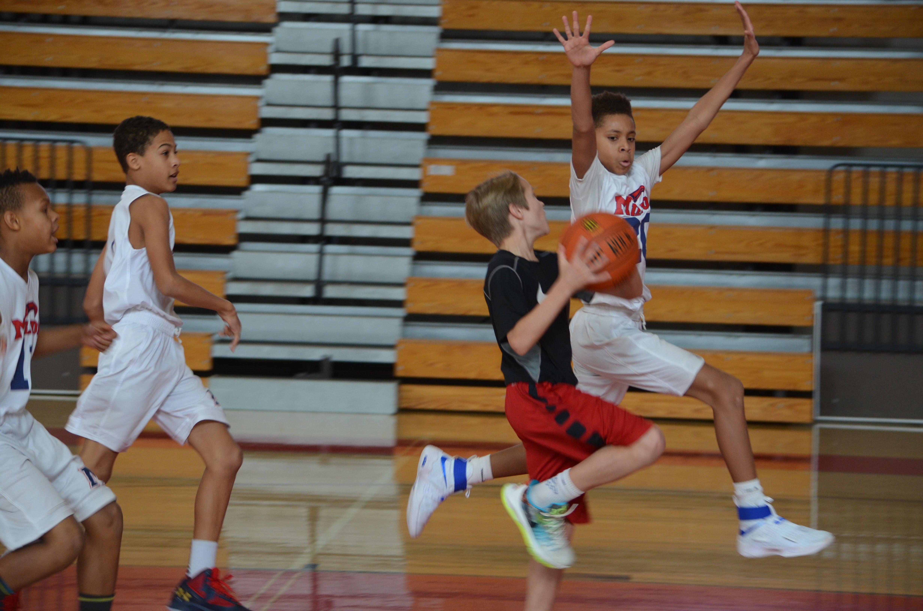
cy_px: 306
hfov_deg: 15.9
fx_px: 3301
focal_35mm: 129
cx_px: 462
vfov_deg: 10.6
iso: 800
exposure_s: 1/200
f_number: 4.5
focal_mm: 86
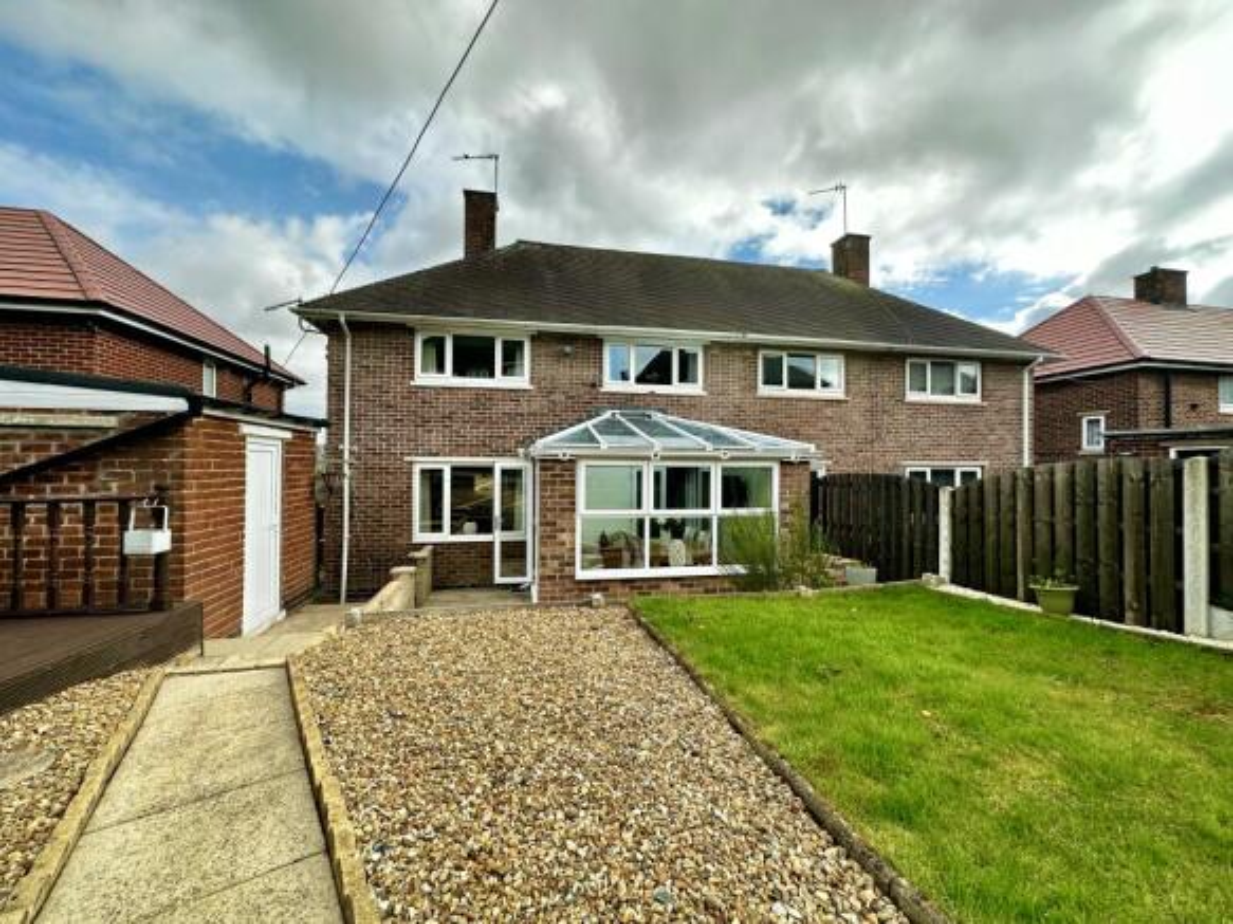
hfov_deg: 102.1
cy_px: 462
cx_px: 616
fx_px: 499
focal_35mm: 14
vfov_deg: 85.7
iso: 40
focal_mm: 2.22
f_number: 2.2
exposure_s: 1/716
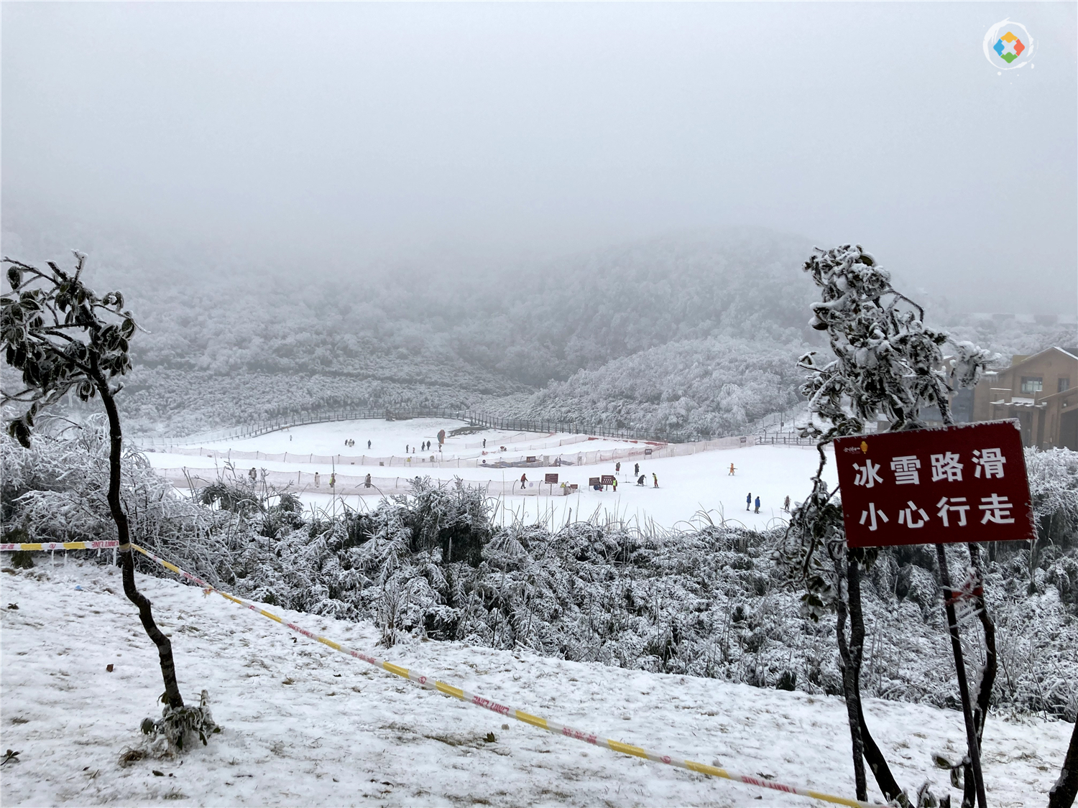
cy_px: 404
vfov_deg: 49.7
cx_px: 539
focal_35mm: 28
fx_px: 872
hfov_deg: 63.4
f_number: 1.8
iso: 20
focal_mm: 3.99
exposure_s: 1/960
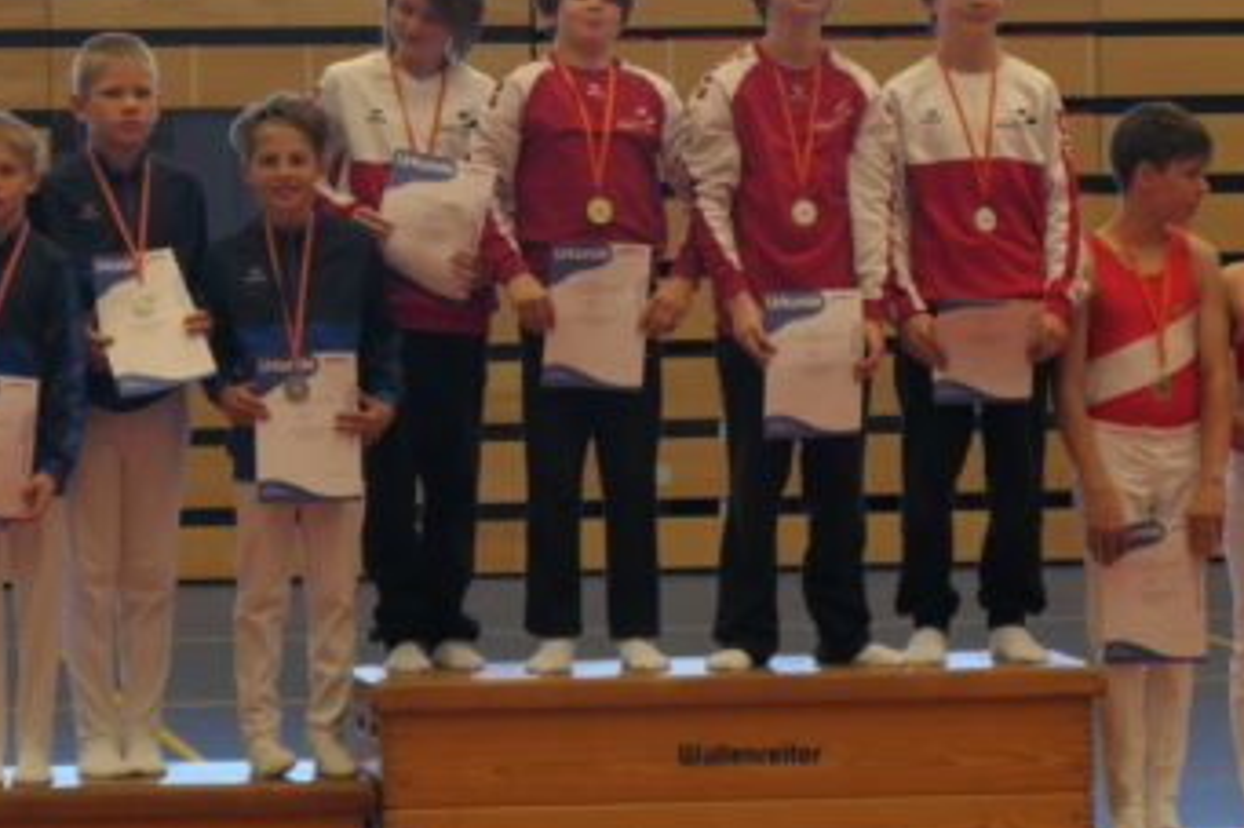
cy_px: 261
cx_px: 735
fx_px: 7529
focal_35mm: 218
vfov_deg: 6.3
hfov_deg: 9.4
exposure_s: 1/80
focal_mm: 37
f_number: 5.3
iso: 400
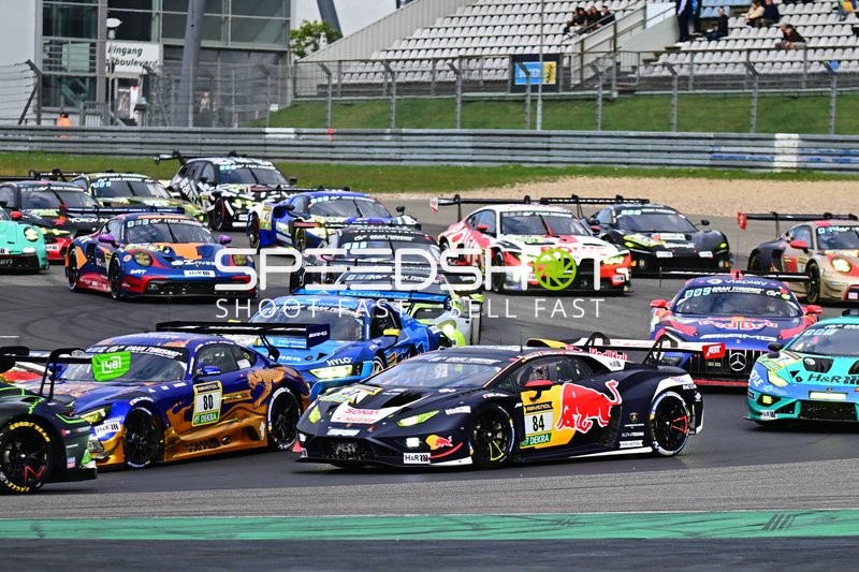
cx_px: 430
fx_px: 4294
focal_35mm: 180
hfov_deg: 11.4
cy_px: 286
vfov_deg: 7.6
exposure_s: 1/1250
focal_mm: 120
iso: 125
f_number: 2.8
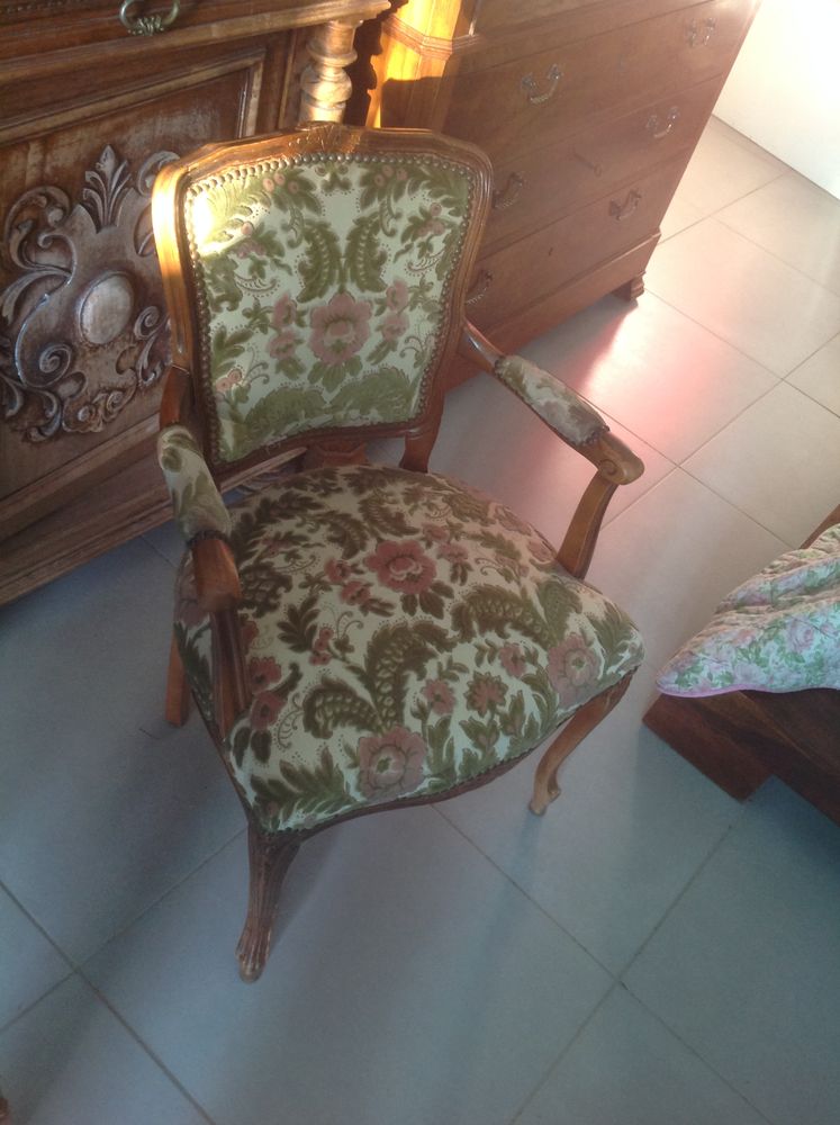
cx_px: 420
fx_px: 1135
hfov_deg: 40.6
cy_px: 562
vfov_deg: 52.7
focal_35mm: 35
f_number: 2.4
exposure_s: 1/15
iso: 100
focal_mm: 4.28
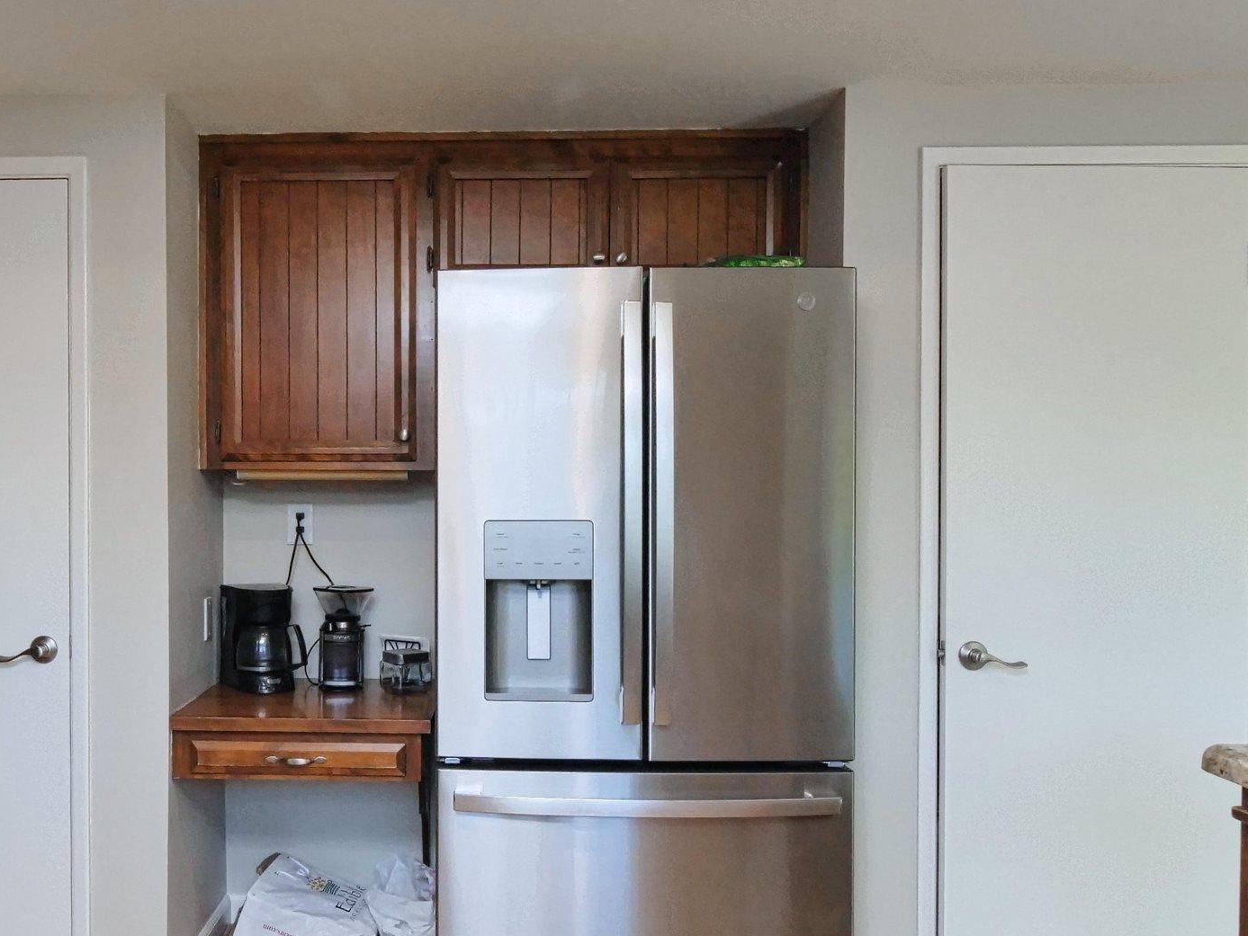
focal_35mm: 31
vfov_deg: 45.4
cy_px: 518
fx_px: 1118
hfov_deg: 57.8
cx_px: 485
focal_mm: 7
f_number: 6.3
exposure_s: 1/160
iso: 800
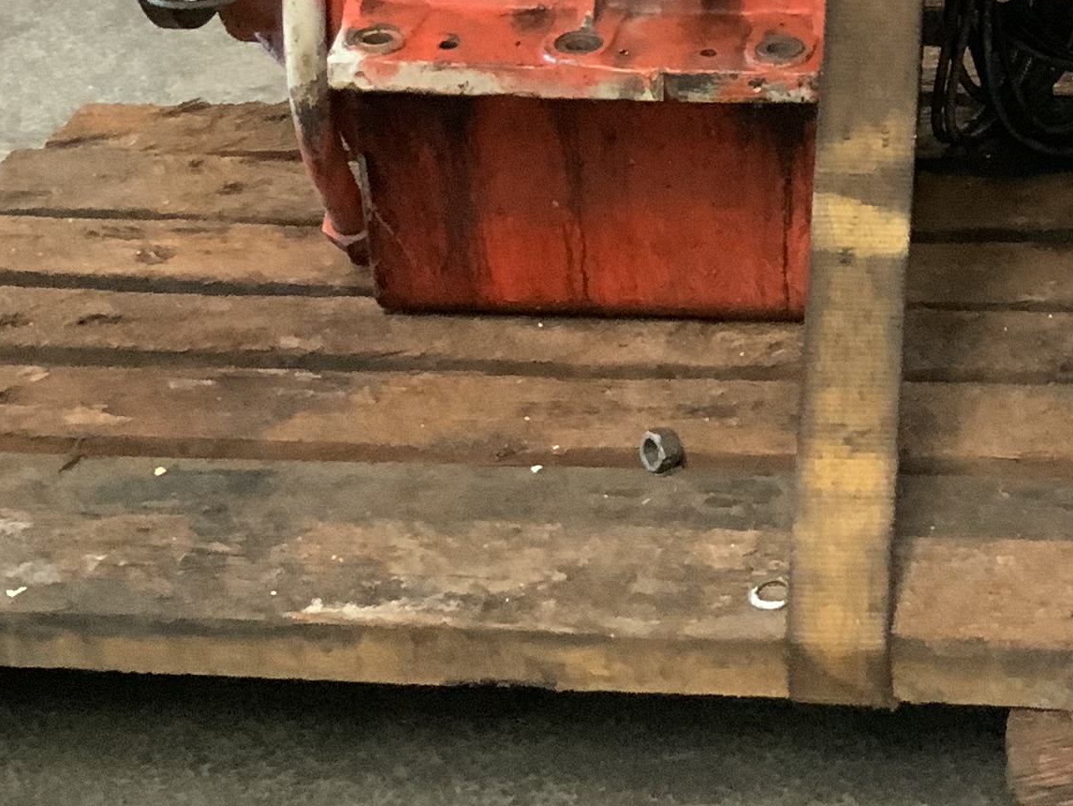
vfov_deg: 13.5
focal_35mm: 102
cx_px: 1308
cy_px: -491
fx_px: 3162
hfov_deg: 18.2
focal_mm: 3
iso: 200
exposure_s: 1/40
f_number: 1.8
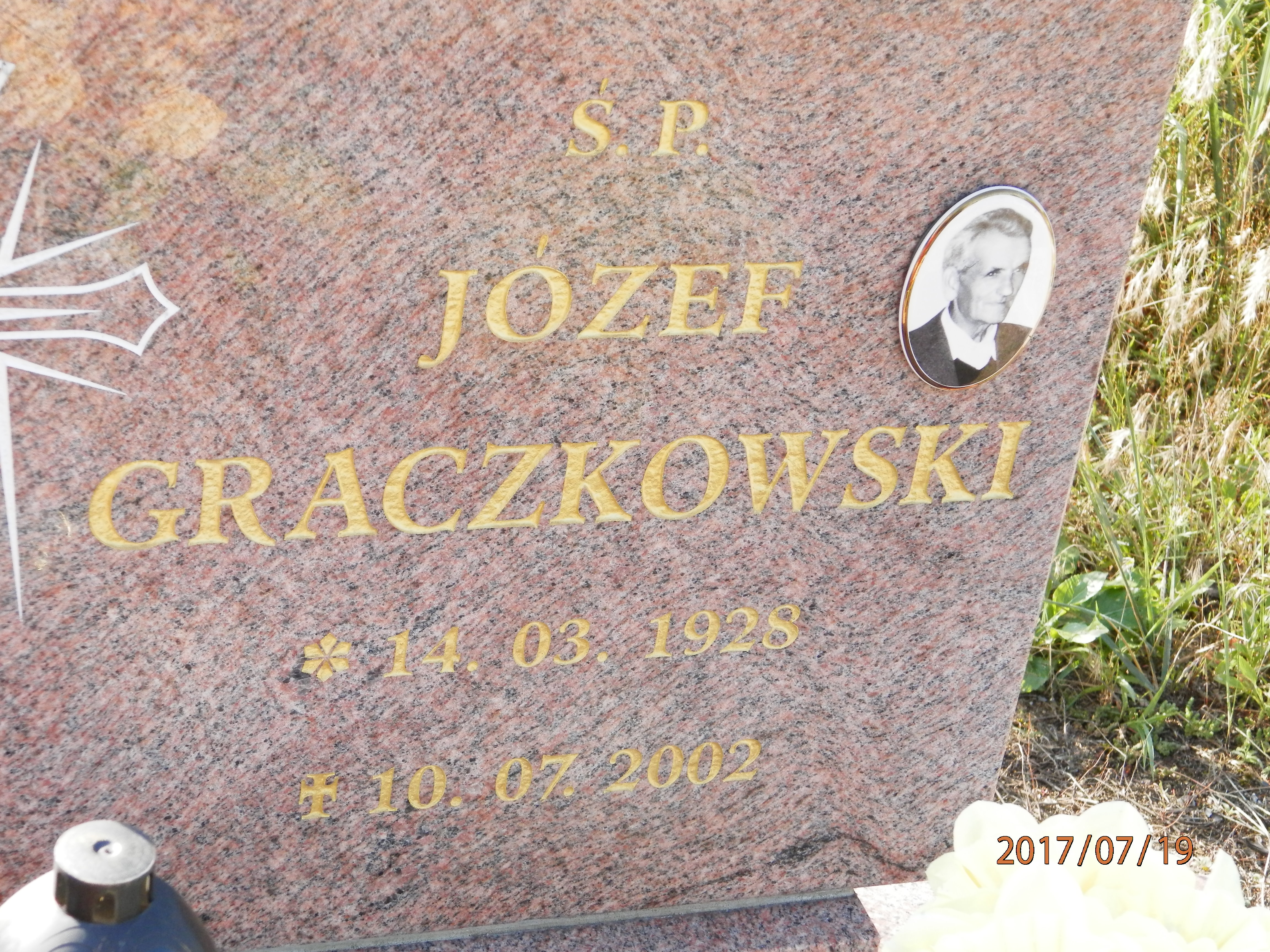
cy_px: 476
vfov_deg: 18.0
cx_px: 635
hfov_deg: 23.8
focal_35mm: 82
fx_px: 3008
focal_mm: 14.6
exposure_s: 1/160
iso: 160
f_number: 4.2
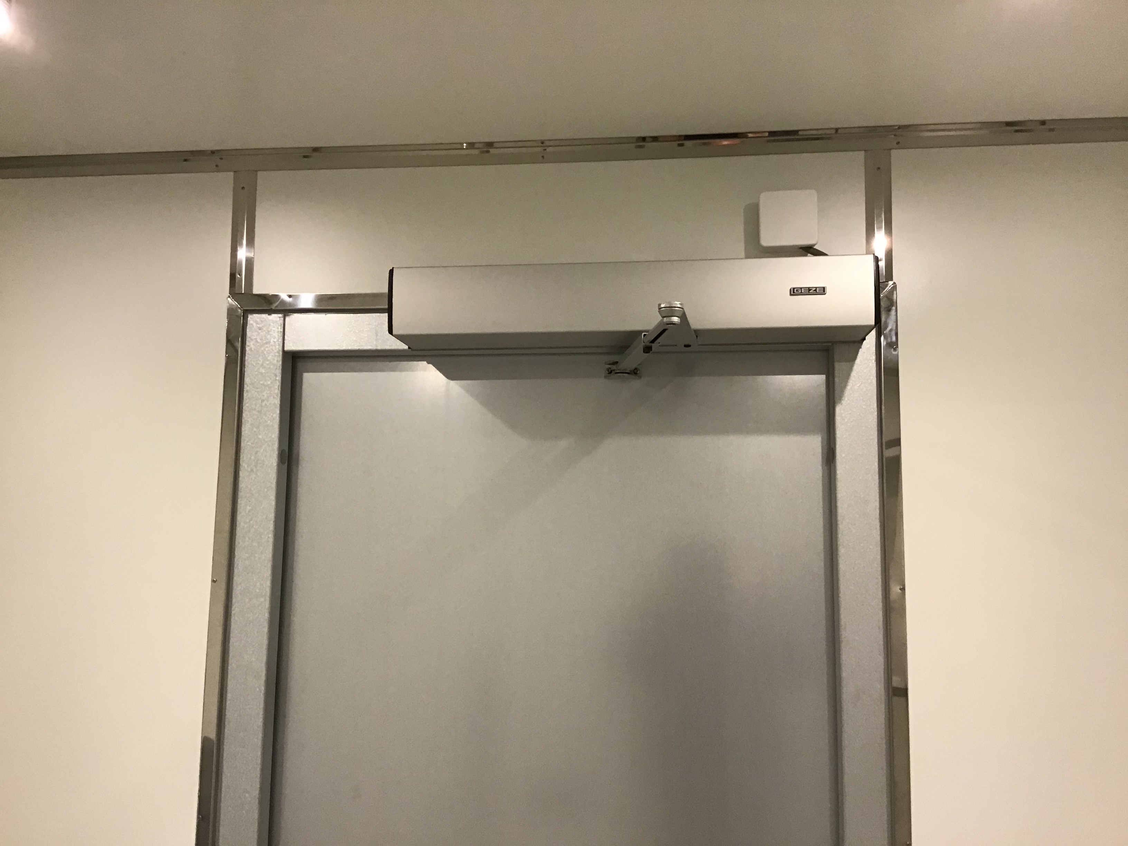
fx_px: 1010
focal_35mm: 31
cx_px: 564
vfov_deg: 45.4
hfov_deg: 58.4
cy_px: 423
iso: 125
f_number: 2.4
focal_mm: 3.3
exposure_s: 1/33
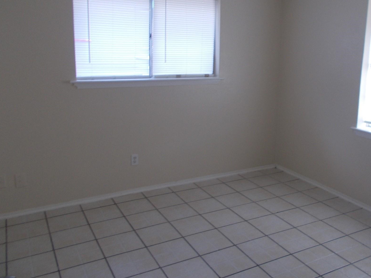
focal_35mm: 34
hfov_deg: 53.4
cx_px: 230
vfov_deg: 41.5
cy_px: 104
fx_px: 364
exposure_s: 1/30
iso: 80
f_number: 3.2
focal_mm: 4.6
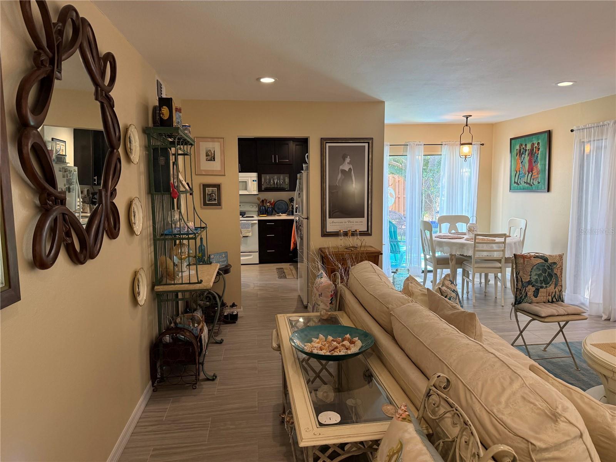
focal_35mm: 24
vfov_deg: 56.8
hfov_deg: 71.6
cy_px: 231
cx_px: 308
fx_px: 427
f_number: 1.78
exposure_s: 1/60
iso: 200
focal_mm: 6.76
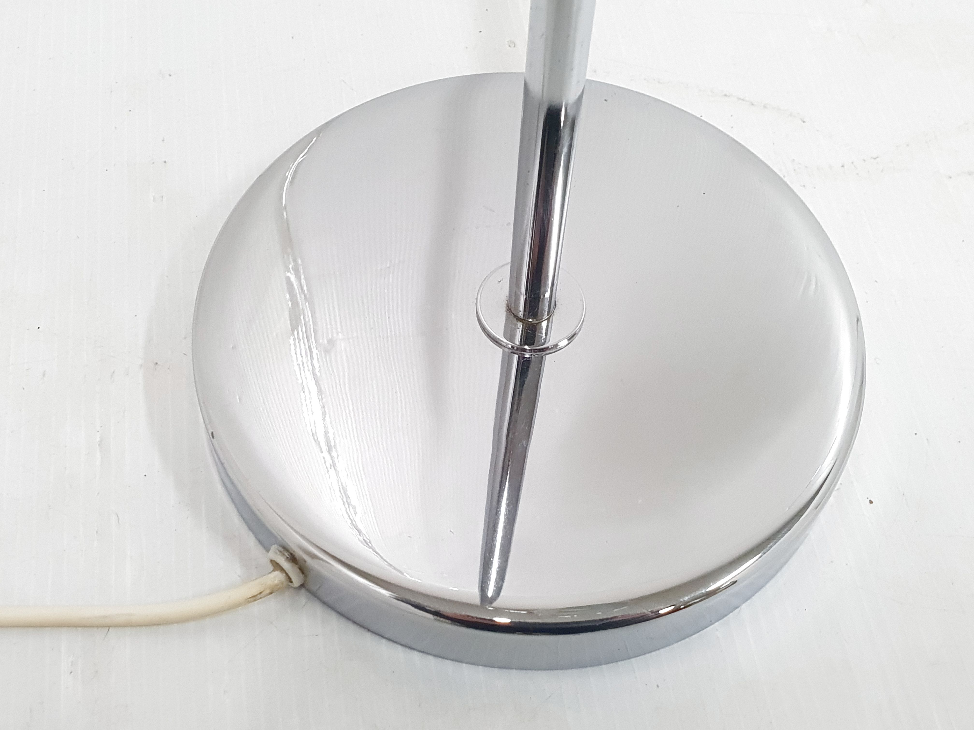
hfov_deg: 67.3
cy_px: 365
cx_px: 487
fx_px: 732
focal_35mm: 26
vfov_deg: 53.1
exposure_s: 1/50
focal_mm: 4.3
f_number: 2.4
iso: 400
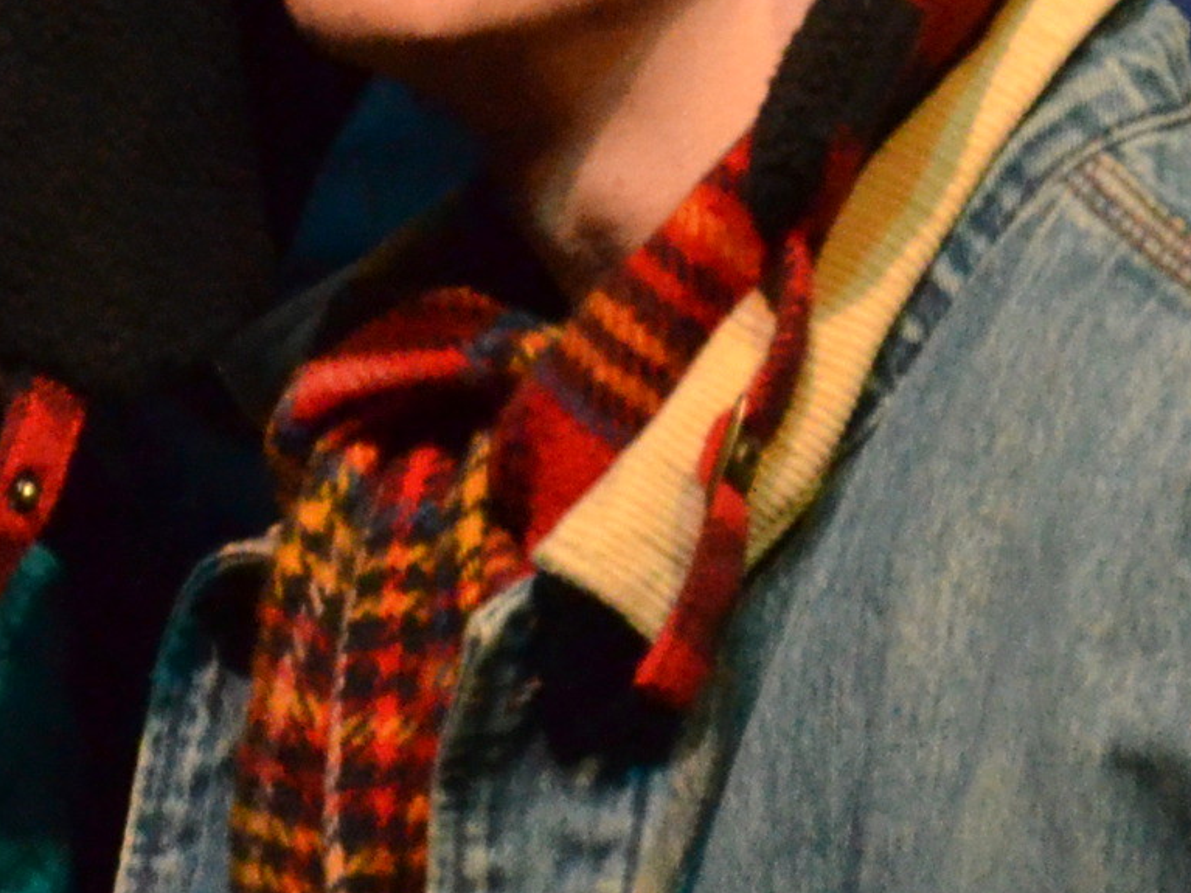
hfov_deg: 1.2
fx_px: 59032
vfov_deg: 0.9
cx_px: 280
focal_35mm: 1716
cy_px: 429
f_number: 5.6
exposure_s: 1/320
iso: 4000
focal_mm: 270
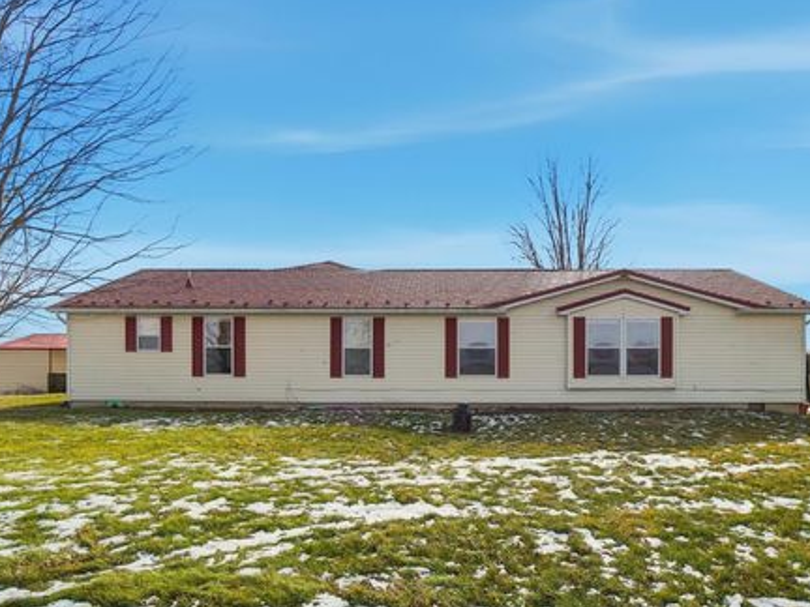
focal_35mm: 20
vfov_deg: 66.0
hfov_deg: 81.6
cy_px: 304
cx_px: 439
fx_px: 468
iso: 125
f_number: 10
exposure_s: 1/3200
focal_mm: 12
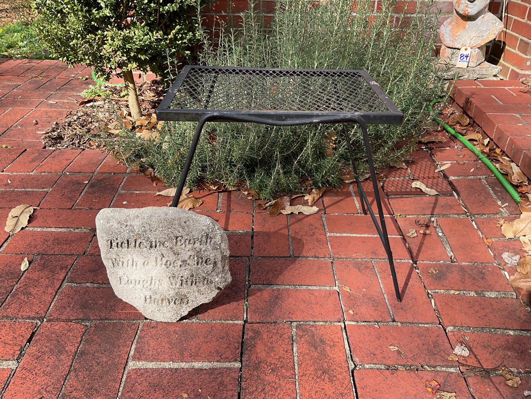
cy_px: 200
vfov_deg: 48.2
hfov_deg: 61.7
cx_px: 266
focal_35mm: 29
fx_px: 445
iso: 16
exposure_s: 1/504
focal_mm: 3
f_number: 1.8
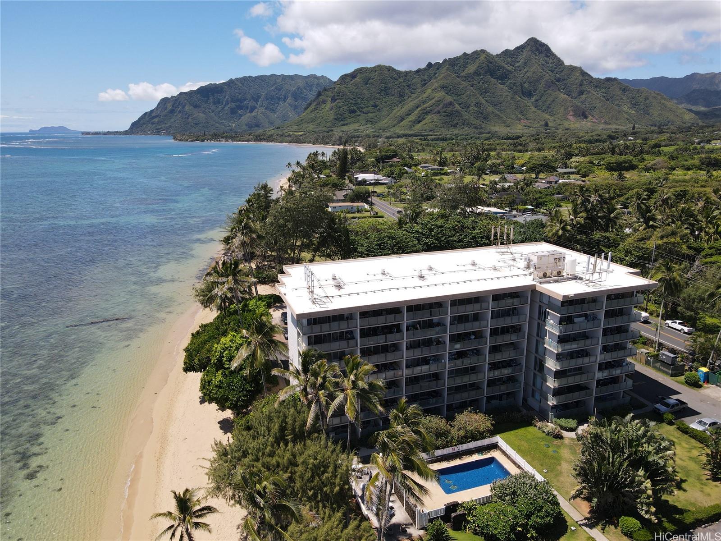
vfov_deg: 56.8
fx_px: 500
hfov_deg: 71.6
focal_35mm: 24
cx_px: 360
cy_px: 270
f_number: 2.8
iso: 100
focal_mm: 4.5
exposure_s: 1/725
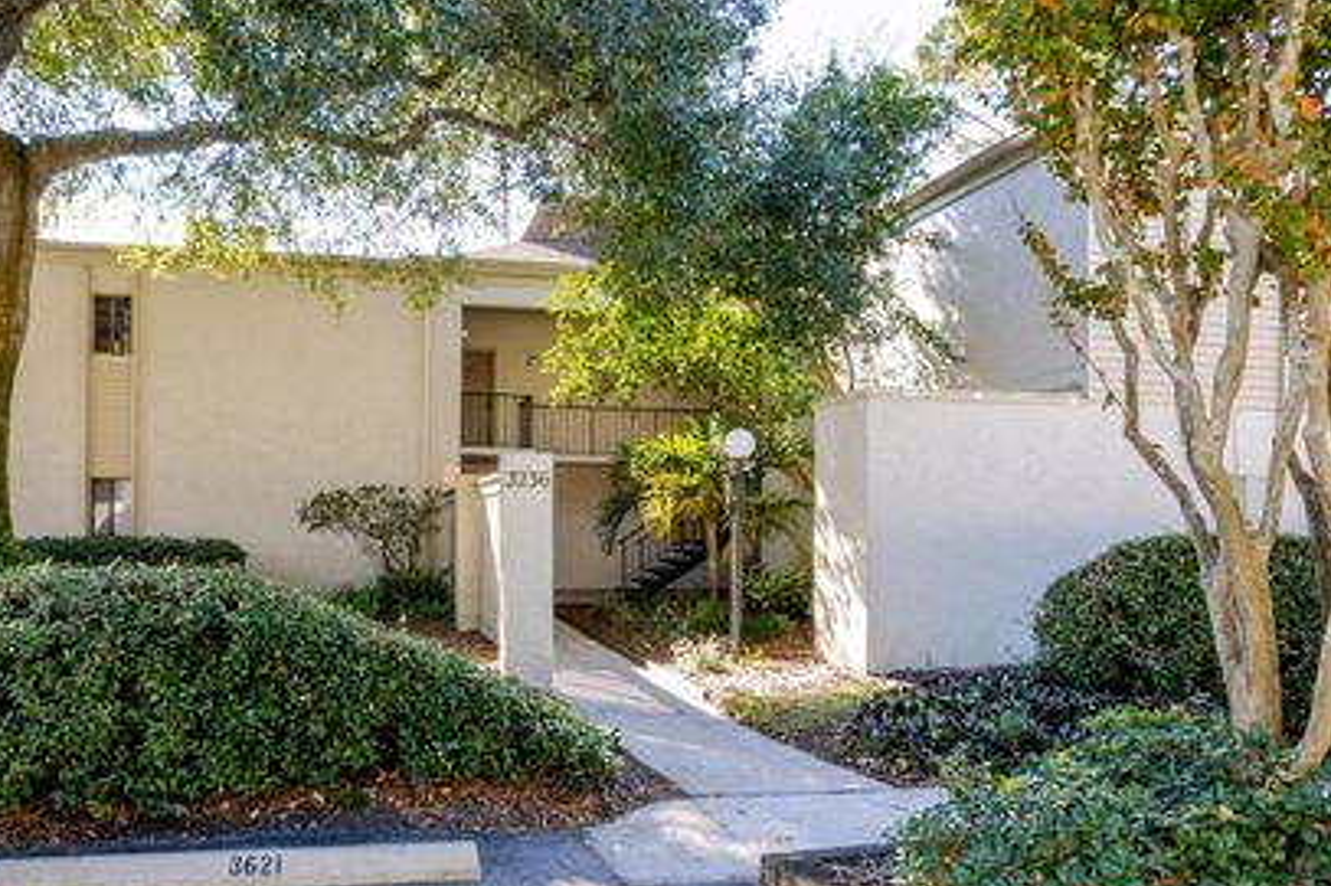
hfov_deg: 67.1
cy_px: 528
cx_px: 582
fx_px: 998
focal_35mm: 27
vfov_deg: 47.6
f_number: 2.8
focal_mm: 8.4
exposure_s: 1/160
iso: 100
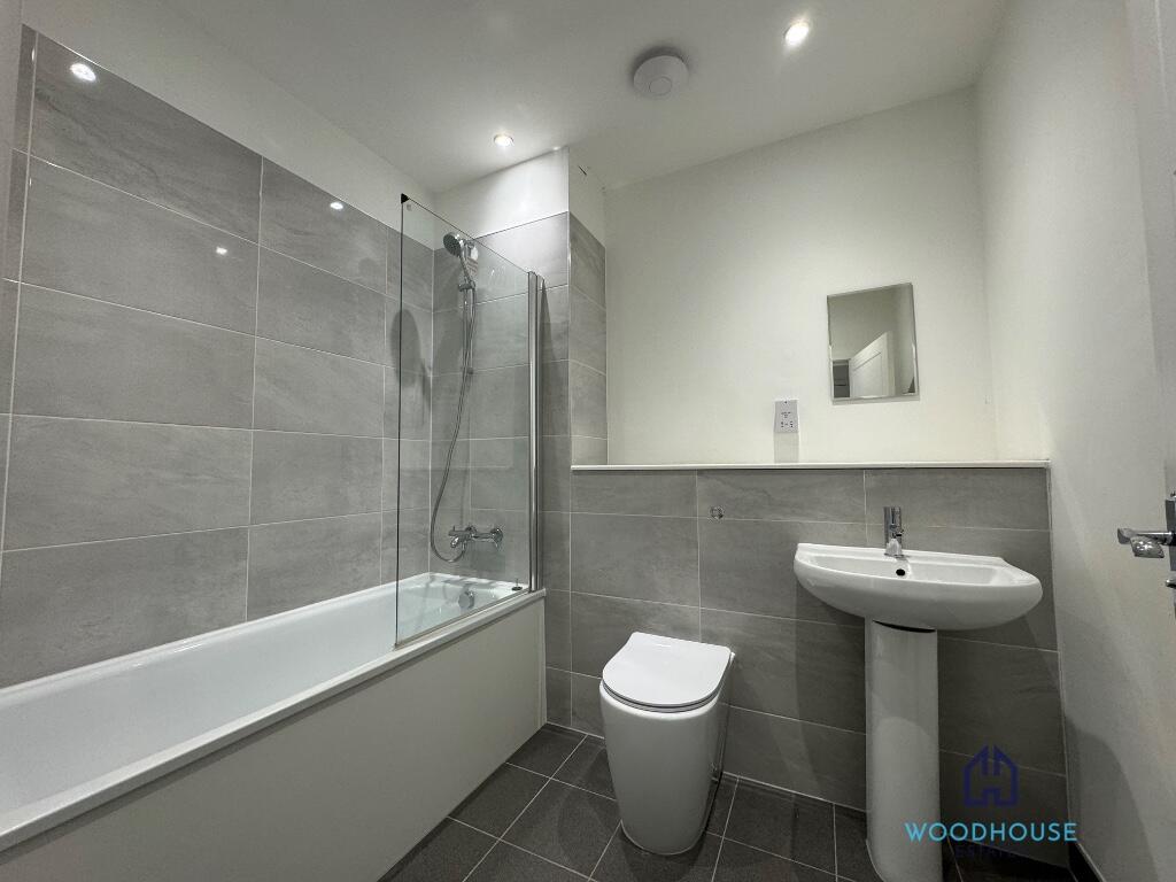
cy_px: 441
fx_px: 476
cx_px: 588
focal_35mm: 14
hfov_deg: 102.1
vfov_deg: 85.7
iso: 160
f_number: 2.2
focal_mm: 2.22
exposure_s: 1/100
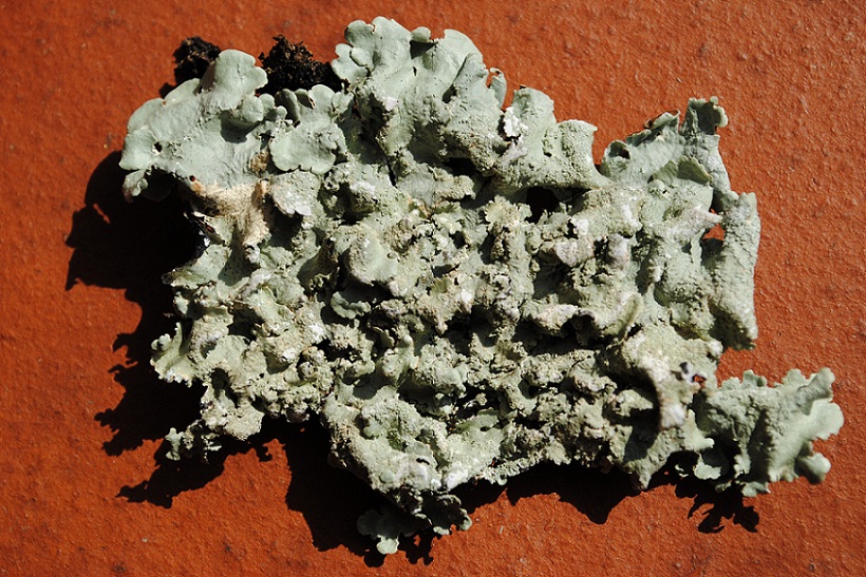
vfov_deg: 16.6
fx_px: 1985
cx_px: 433
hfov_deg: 24.6
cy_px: 288
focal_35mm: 82
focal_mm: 55
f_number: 8
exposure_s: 1/320
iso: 100
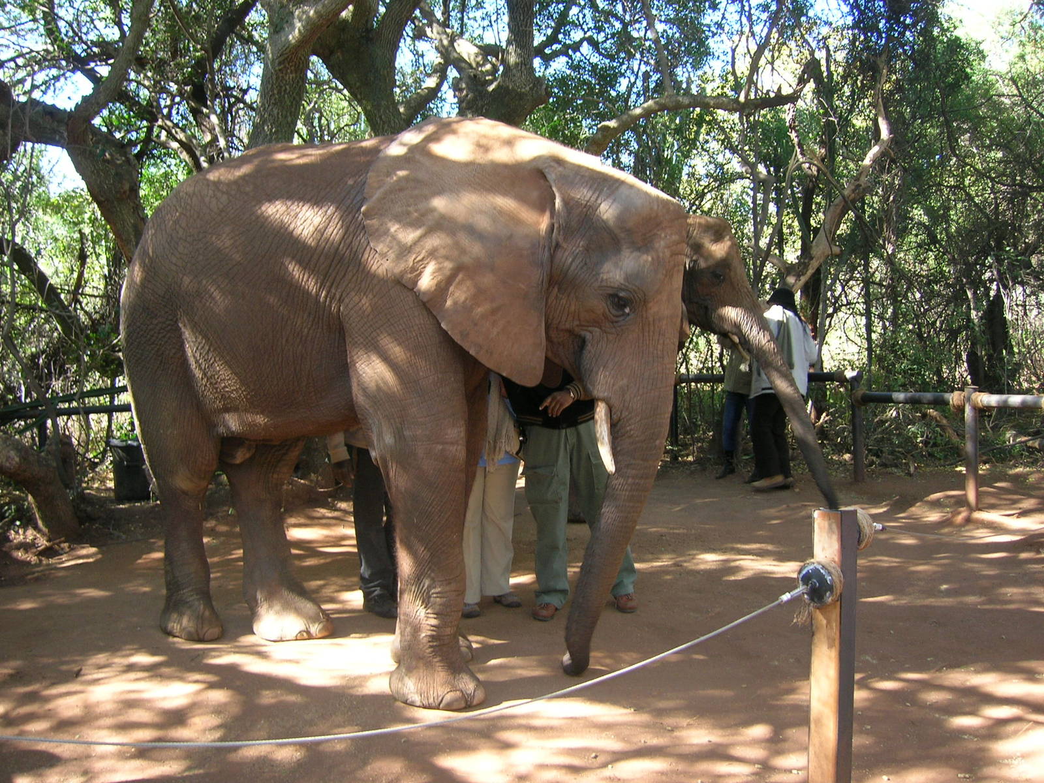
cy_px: 392
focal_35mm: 35
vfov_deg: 40.7
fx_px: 1056
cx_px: 522
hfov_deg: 52.6
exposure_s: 1/30
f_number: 2.9
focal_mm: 5.8
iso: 54
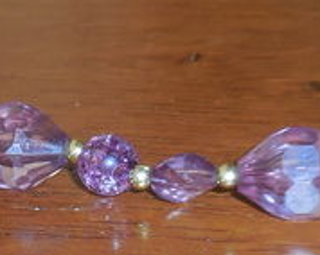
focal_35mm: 137
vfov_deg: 11.1
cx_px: 61
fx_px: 1296
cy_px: 251
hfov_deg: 14.0
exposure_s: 1/25
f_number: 3.7
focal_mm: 4.5
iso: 125
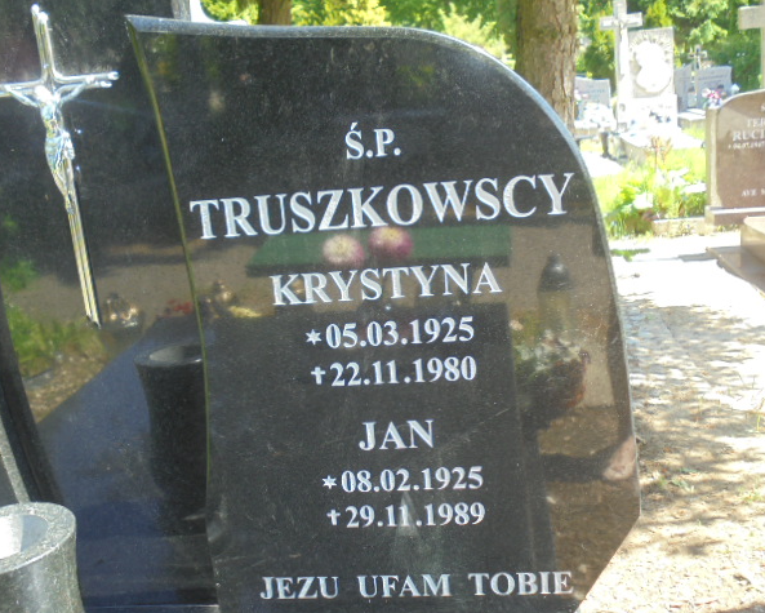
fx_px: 906
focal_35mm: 40
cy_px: 308
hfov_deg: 45.8
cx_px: 360
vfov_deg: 37.4
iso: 100
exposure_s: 1/80
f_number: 4.2
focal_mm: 6.9
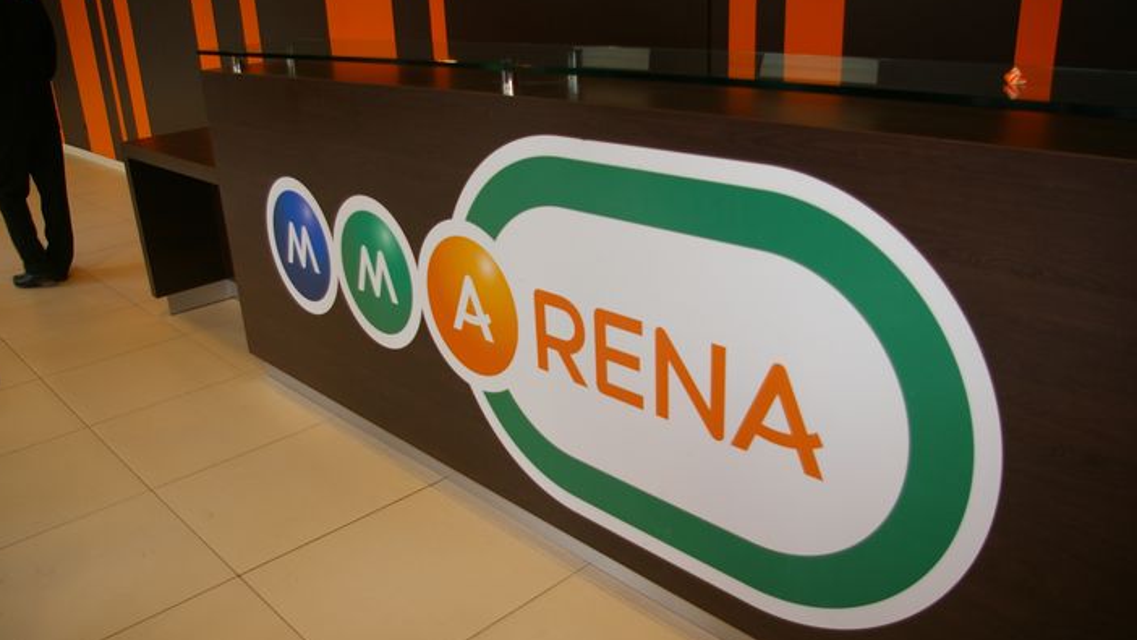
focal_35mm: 29
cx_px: 557
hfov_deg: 66.1
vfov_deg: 40.2
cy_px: 314
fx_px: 874
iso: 200
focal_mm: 18
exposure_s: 1/60
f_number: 3.5
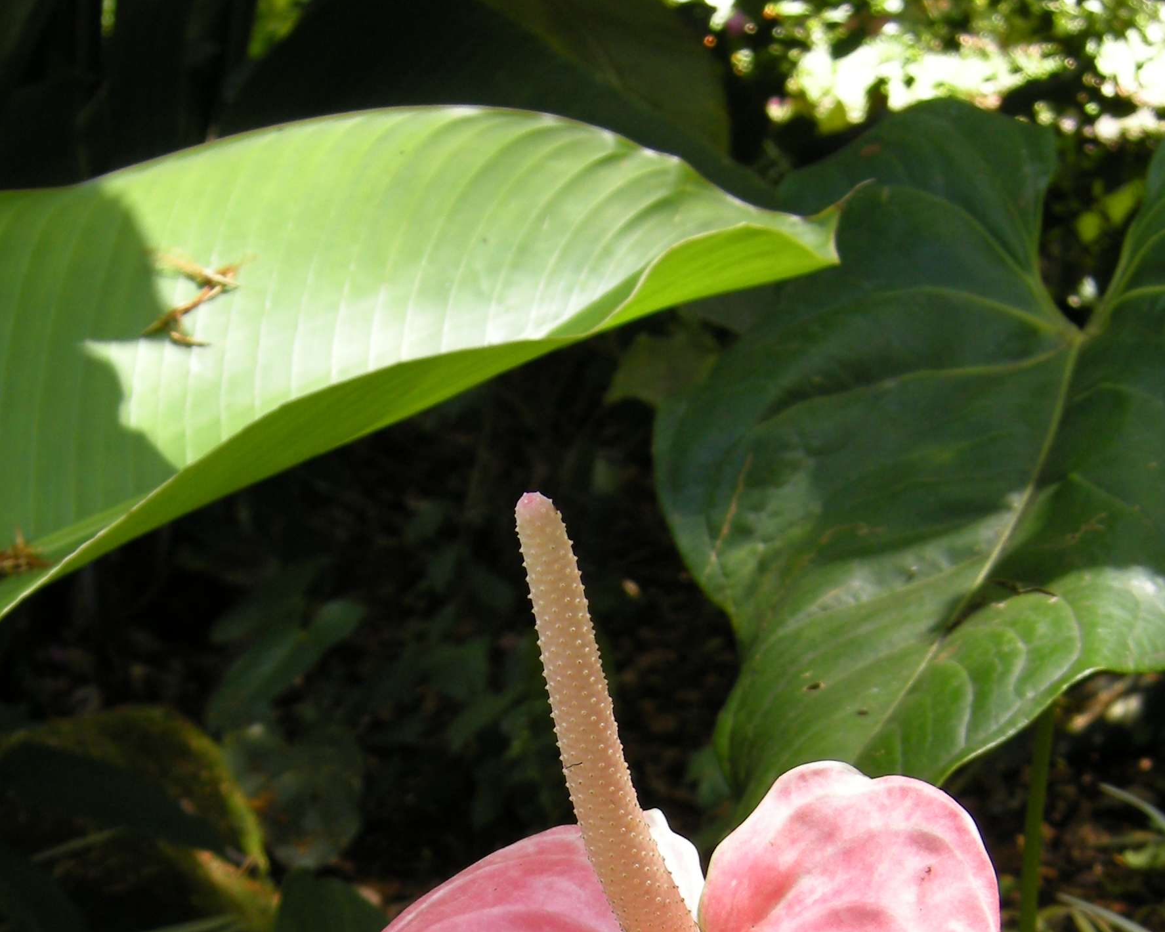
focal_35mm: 77
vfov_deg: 19.3
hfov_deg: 24.7
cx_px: 637
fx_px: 2655
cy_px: 944
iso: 64
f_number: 3
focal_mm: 7.5
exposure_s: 1/47.1
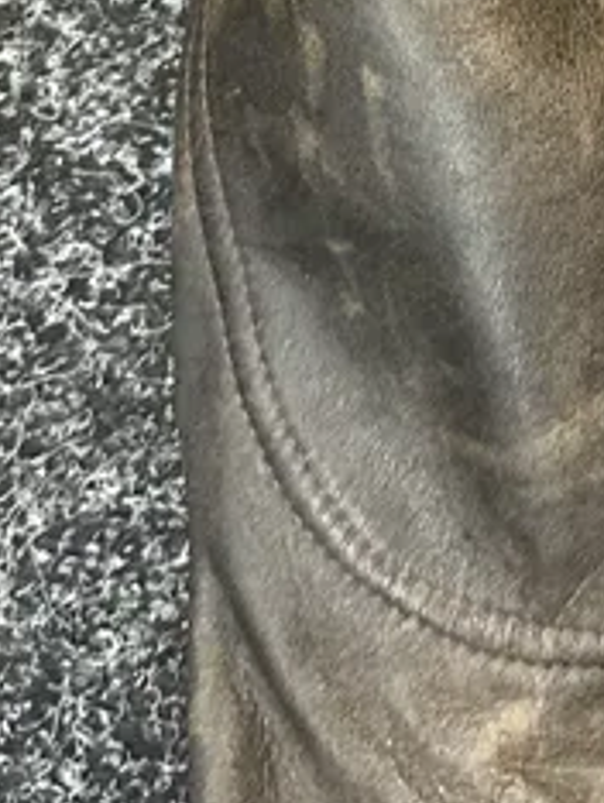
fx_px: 2438
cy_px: -371
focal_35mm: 105
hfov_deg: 13.8
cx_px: 683
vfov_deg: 17.1
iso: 800
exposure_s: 1/50
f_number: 1.78
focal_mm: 6.86
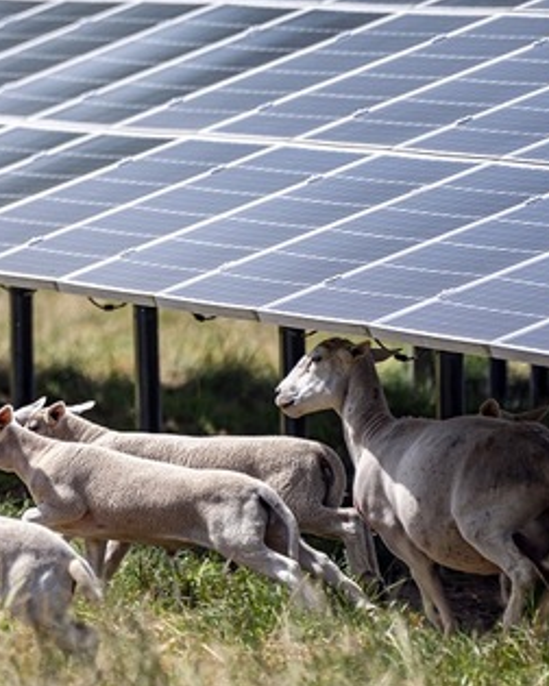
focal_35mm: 856
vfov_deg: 2.3
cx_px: -93
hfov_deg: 1.8
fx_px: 17386
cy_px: 414
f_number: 7.1
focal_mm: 480
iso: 250
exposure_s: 1/500
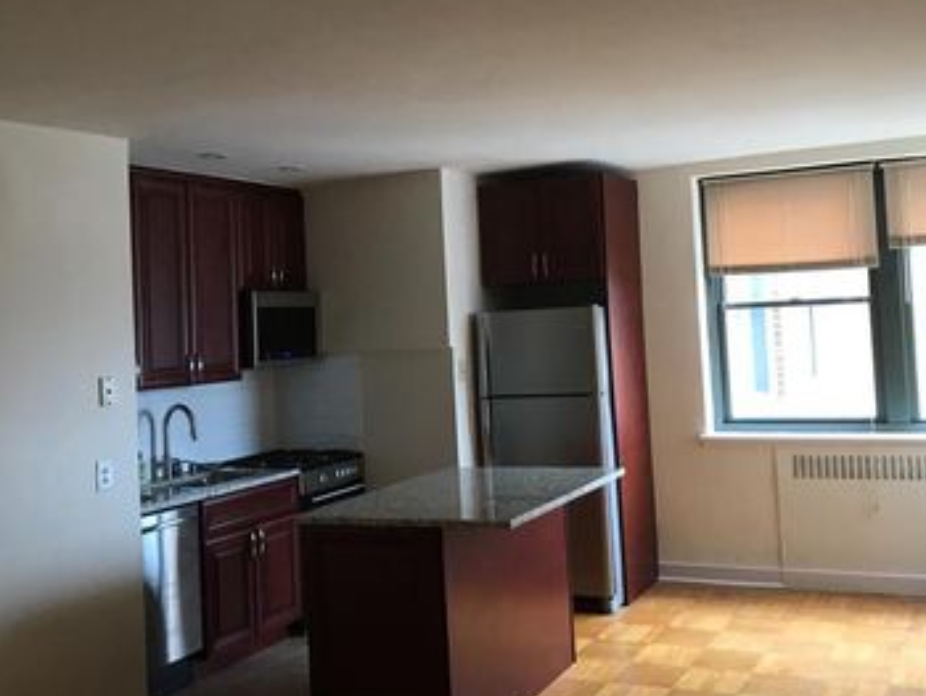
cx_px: 508
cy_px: 295
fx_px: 1071
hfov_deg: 46.7
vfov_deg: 35.9
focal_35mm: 40
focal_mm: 3.99
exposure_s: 1/20
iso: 40
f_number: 1.8
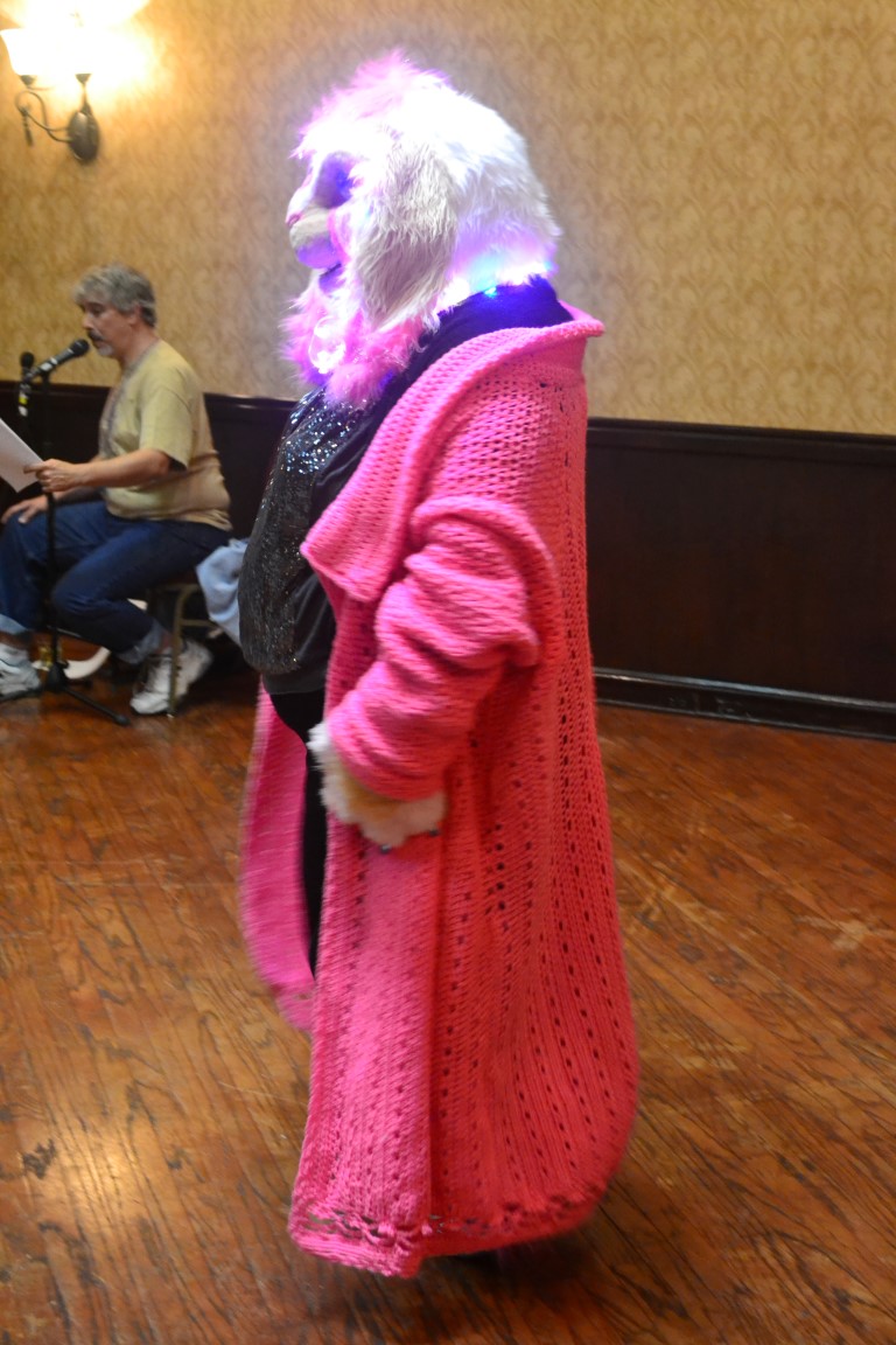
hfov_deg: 25.8
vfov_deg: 37.9
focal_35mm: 52
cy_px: 672
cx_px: 448
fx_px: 1960
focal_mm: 35
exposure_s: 1/25
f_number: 5
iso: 3200
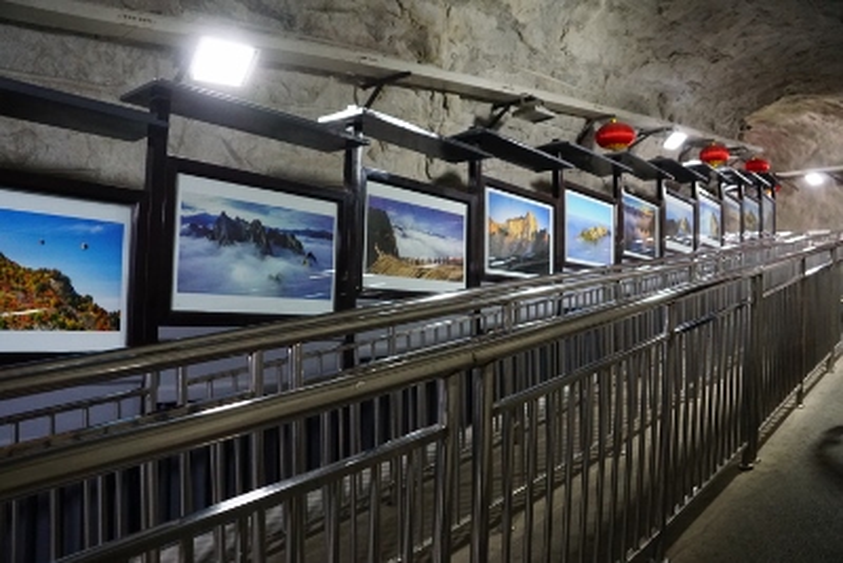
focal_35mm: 27
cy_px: 282
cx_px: 422
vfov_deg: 48.0
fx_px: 632
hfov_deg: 67.4
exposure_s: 1/60
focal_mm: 18
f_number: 4
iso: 2000
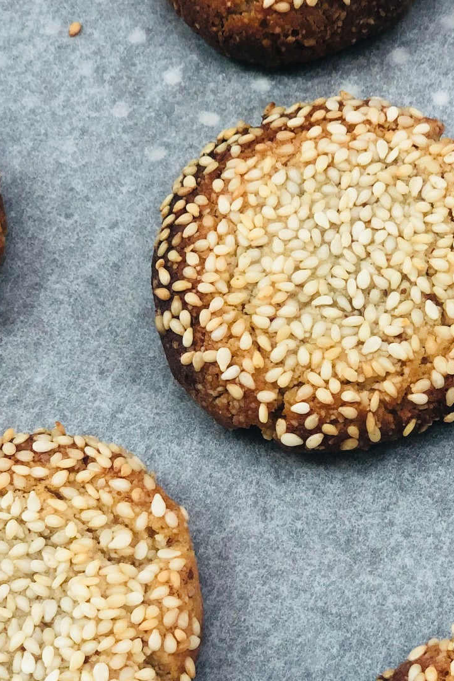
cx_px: 344
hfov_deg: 13.5
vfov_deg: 20.2
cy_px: 429
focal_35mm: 101
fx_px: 1910
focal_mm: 6
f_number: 2.4
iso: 40
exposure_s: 1/60
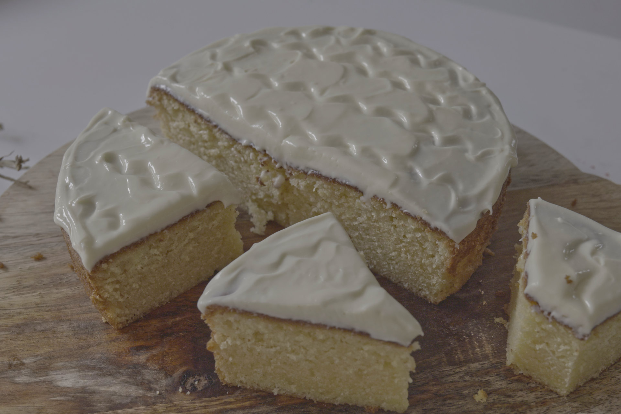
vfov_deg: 25.1
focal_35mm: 54
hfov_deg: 36.9
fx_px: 931
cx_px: 310
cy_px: 207
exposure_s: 1/60
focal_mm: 54
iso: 2000
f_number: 8
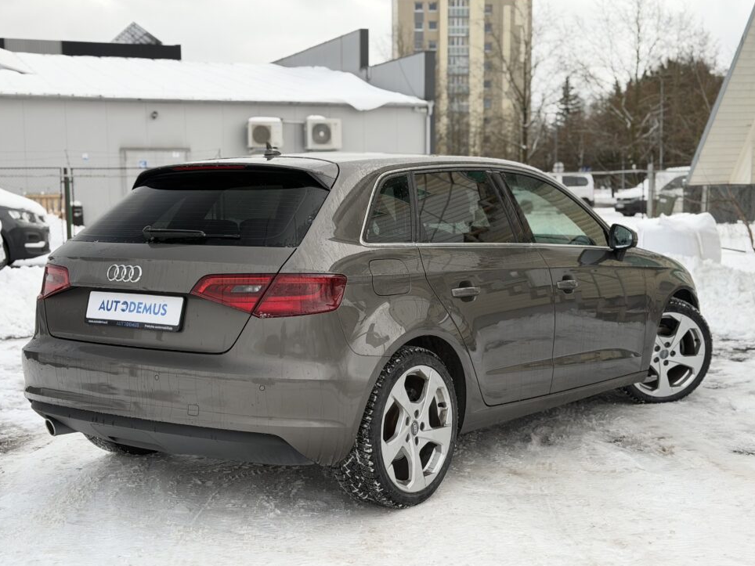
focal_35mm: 51
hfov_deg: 37.5
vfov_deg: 28.6
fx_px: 1112
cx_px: 368
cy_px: 295
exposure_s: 1/348
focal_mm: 6.76
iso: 64
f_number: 1.78
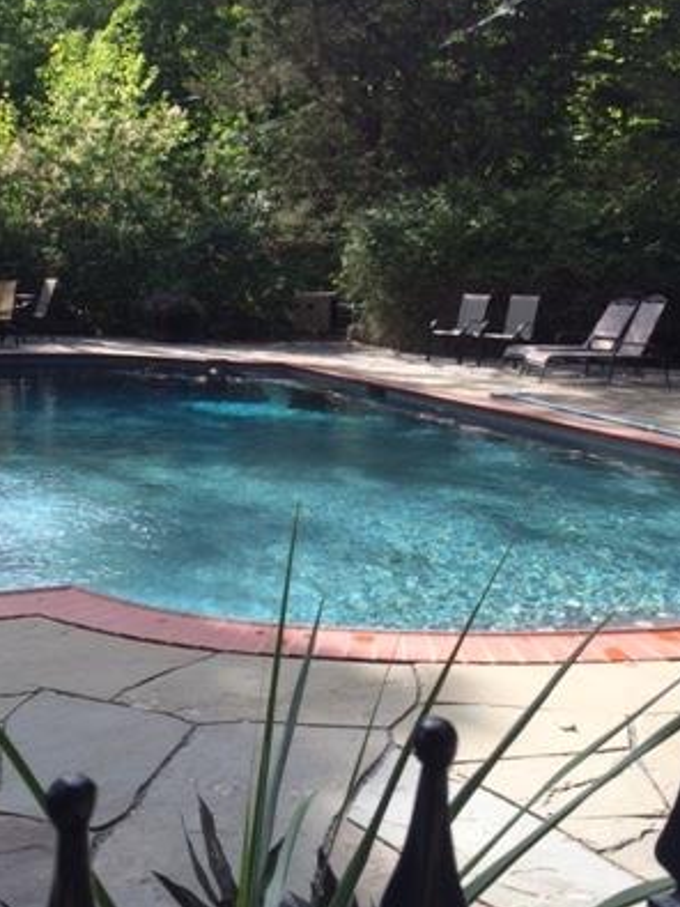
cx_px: 329
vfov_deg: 40.2
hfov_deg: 30.9
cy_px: 338
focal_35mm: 47
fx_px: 1232
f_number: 2.2
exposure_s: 1/612
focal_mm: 4.15
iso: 32
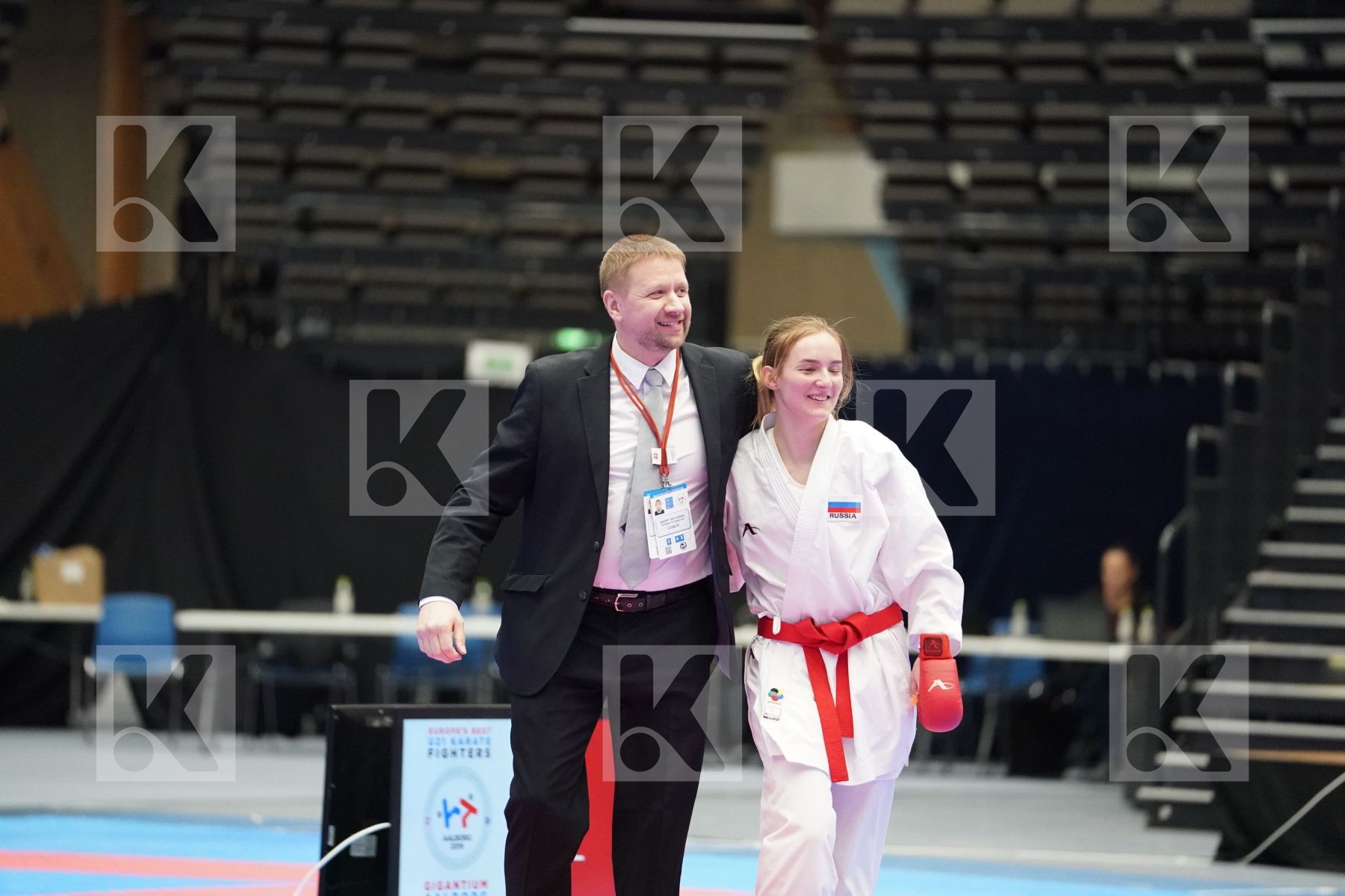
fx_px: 7472
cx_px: 672
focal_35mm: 200
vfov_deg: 6.9
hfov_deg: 10.3
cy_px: 448
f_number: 2.8
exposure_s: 1/1000
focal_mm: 200
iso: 6400
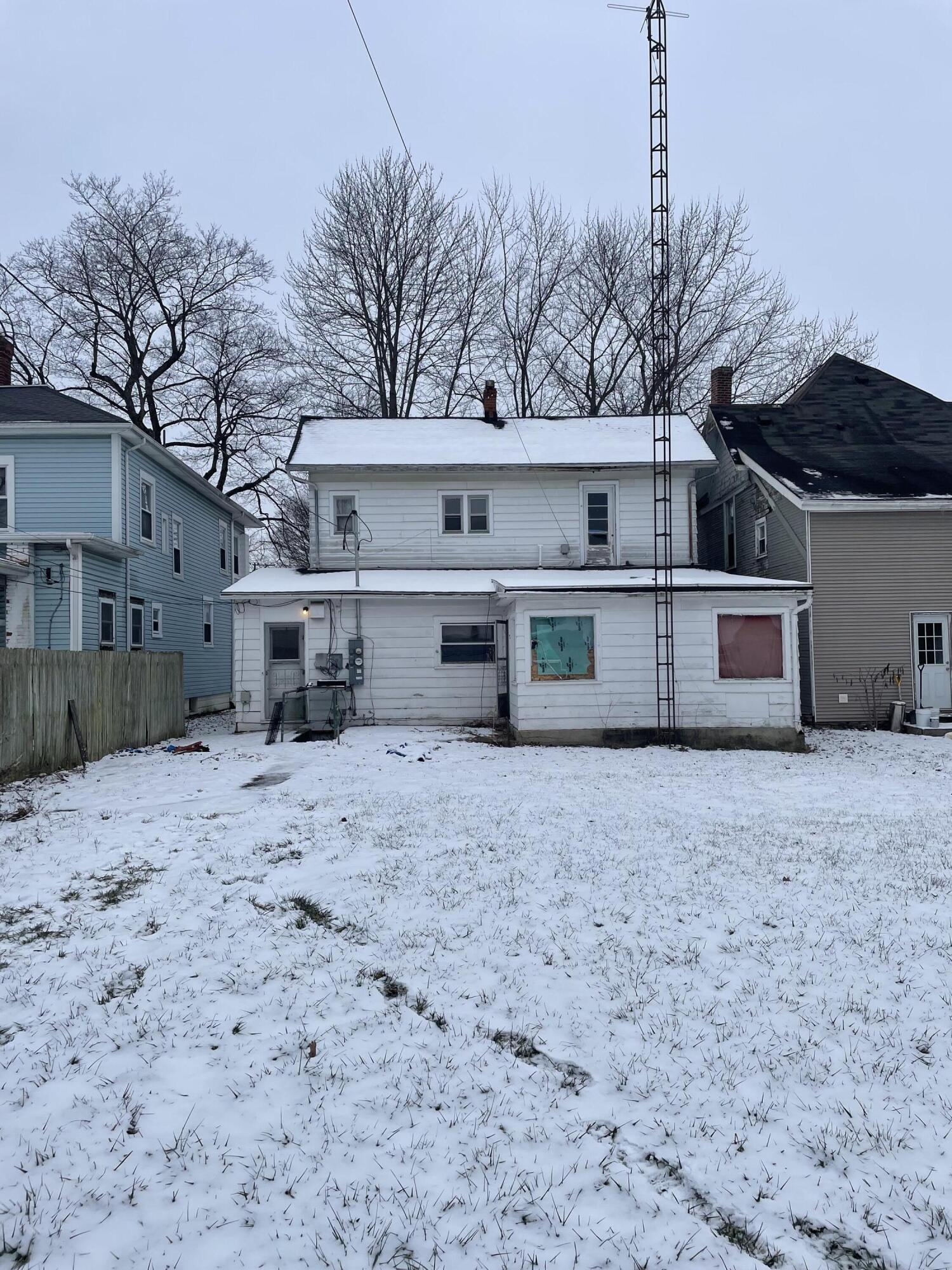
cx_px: 476
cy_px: 635
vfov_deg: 67.3
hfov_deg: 53.1
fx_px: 953
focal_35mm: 26
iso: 32
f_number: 1.6
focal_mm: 4.2
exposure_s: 1/1511
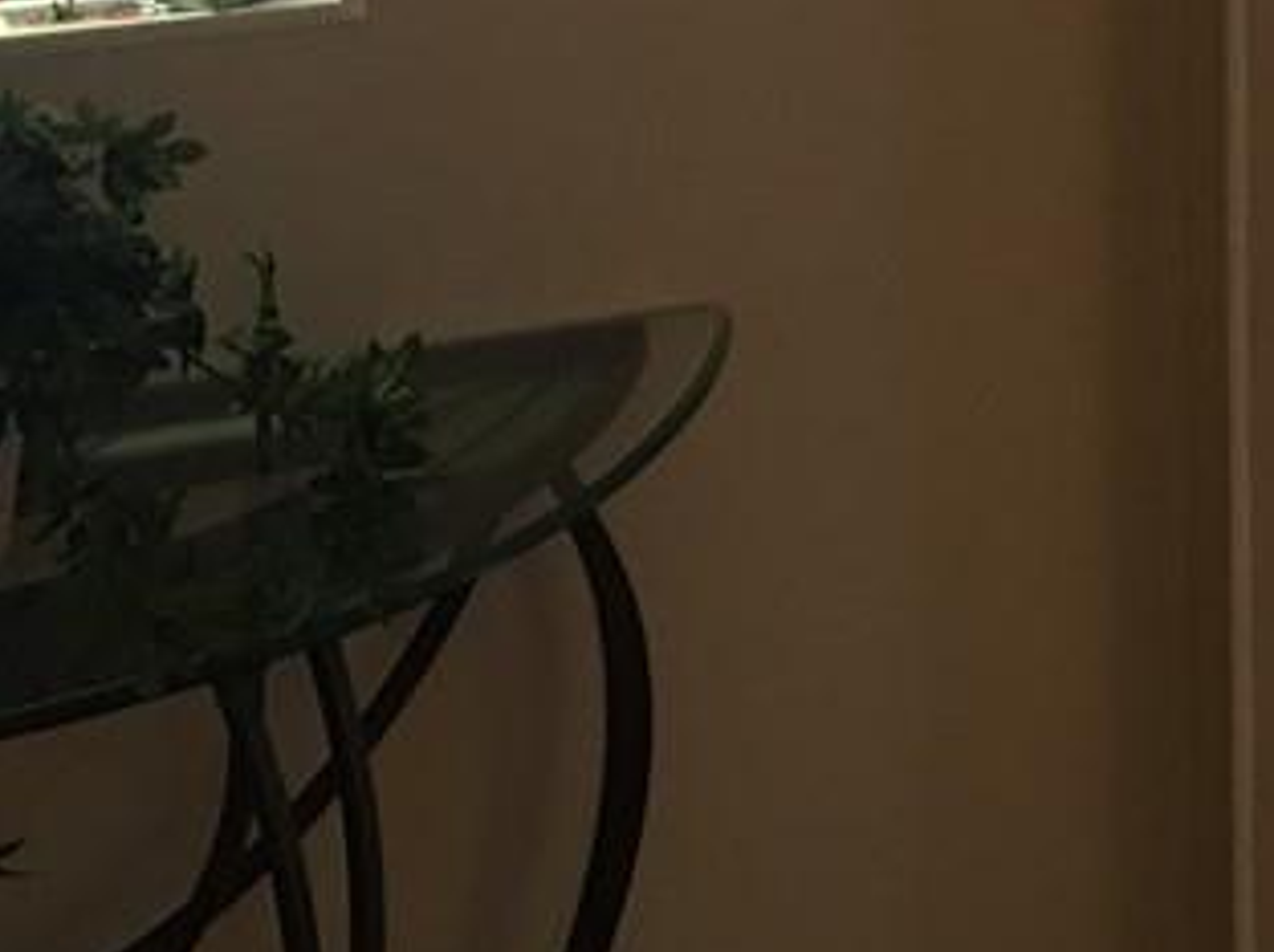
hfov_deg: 20.6
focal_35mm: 95
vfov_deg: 14.7
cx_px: 904
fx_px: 3492
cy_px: -366
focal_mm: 4.15
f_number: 2.2
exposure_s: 1/15
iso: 100
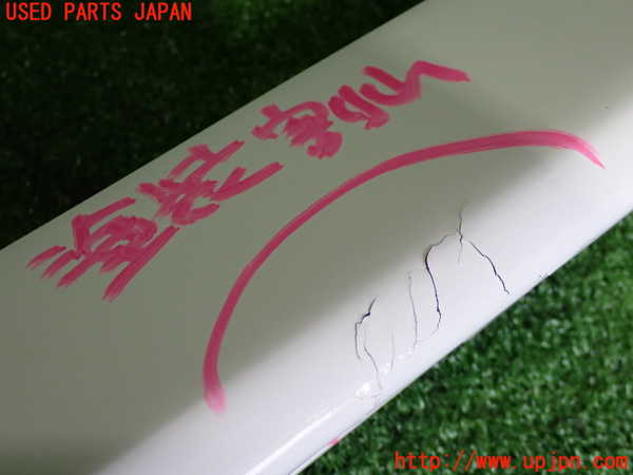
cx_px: 316
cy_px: 238
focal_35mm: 62
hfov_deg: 31.2
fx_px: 1134
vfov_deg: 23.7
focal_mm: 11.09
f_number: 3.6
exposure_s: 1/60
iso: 500
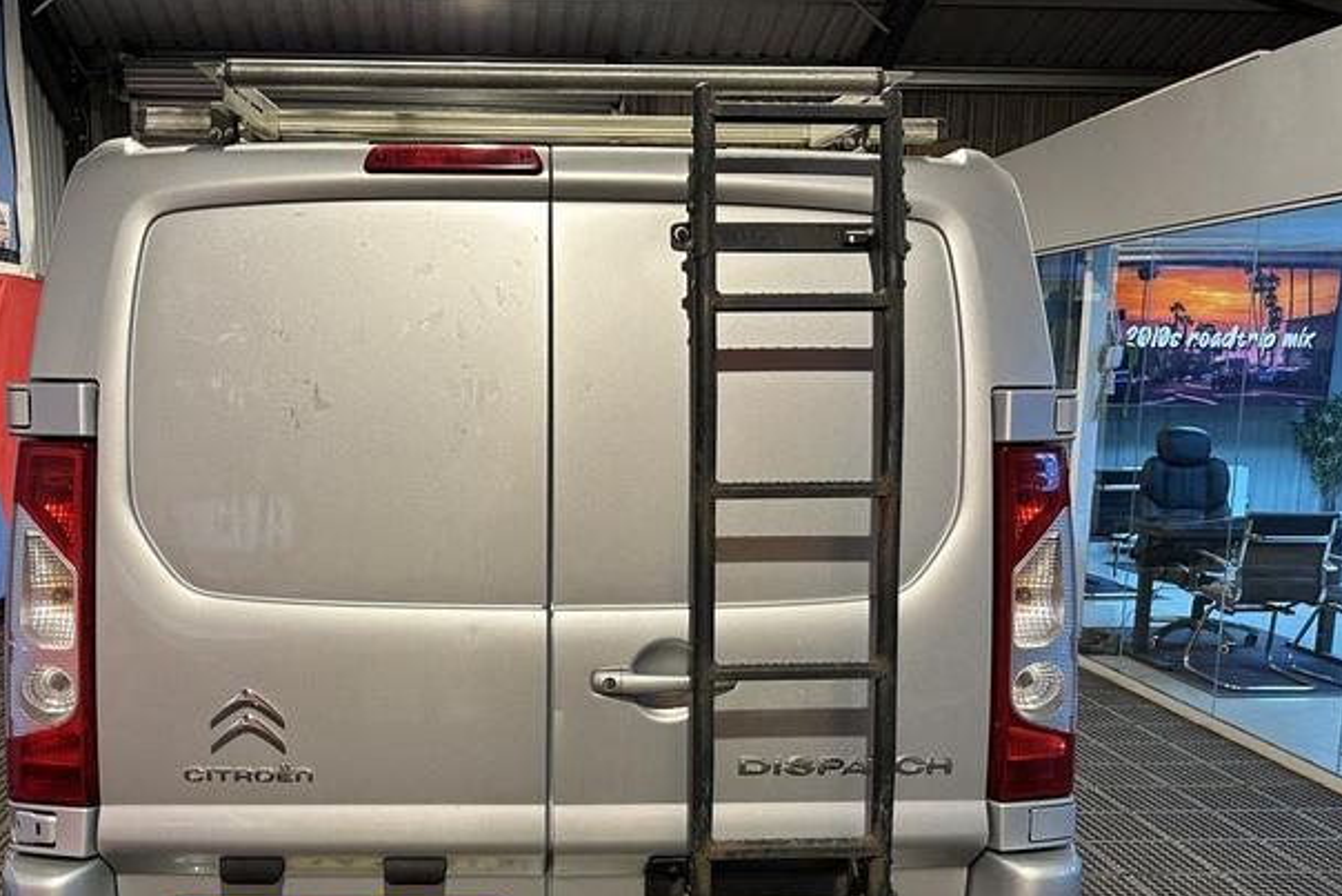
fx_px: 1380
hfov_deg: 51.6
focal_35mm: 37
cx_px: 549
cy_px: 636
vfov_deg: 35.4
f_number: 1.78
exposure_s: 1/50
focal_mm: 6.86
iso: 160
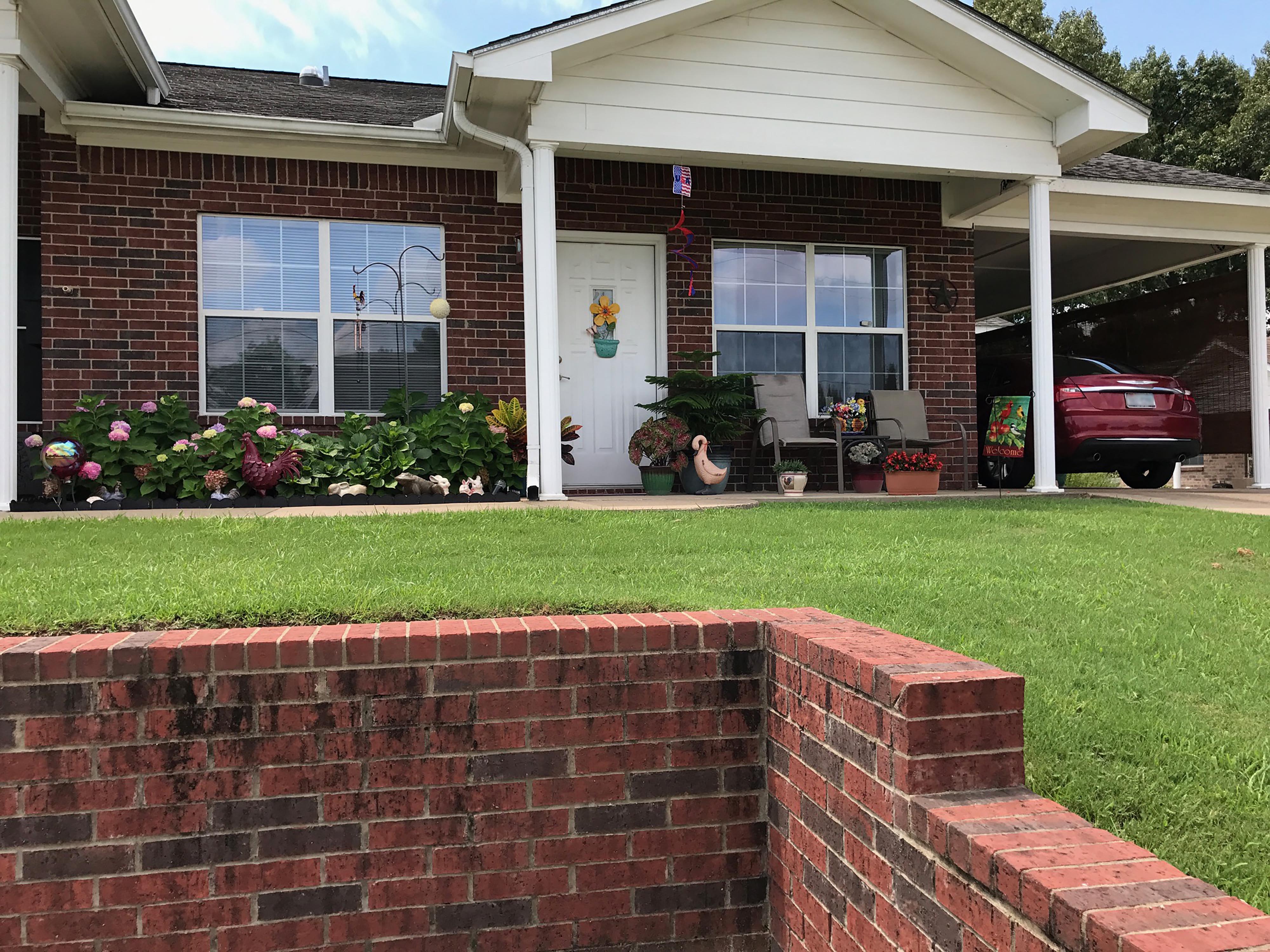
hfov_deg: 63.4
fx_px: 1027
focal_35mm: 28
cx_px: 635
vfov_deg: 49.7
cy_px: 476
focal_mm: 3.99
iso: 20
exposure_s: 1/958
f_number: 1.8
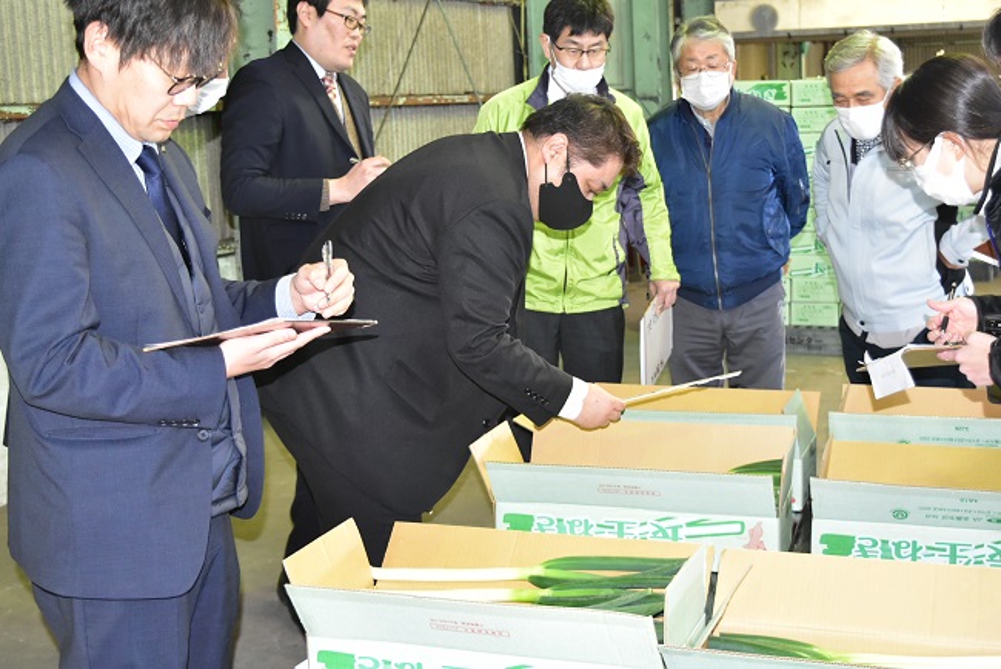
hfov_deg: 37.8
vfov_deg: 25.8
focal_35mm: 52
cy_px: 334
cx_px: 500
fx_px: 1460
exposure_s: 1/60
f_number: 5.6
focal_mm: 35
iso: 2000
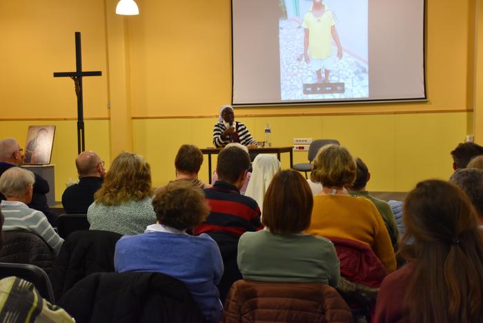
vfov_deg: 22.6
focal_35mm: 60
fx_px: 805
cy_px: 162
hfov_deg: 33.4
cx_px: 242
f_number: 4.5
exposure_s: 1/60
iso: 1100
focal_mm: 40
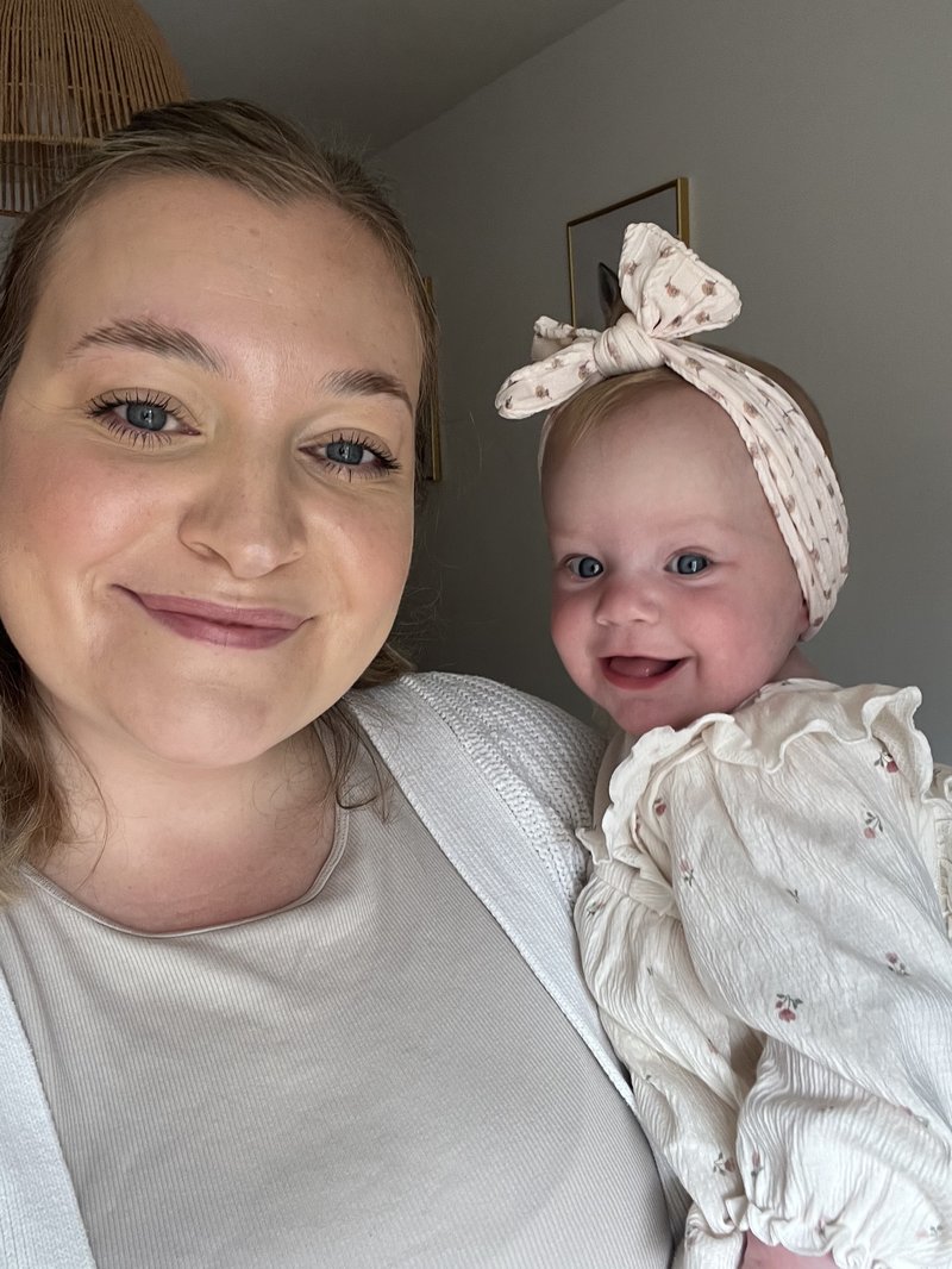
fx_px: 1100
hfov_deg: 46.8
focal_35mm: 30
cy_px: 634
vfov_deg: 60.0
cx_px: 476
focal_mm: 2.71
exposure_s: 1/60
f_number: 2.2
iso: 100
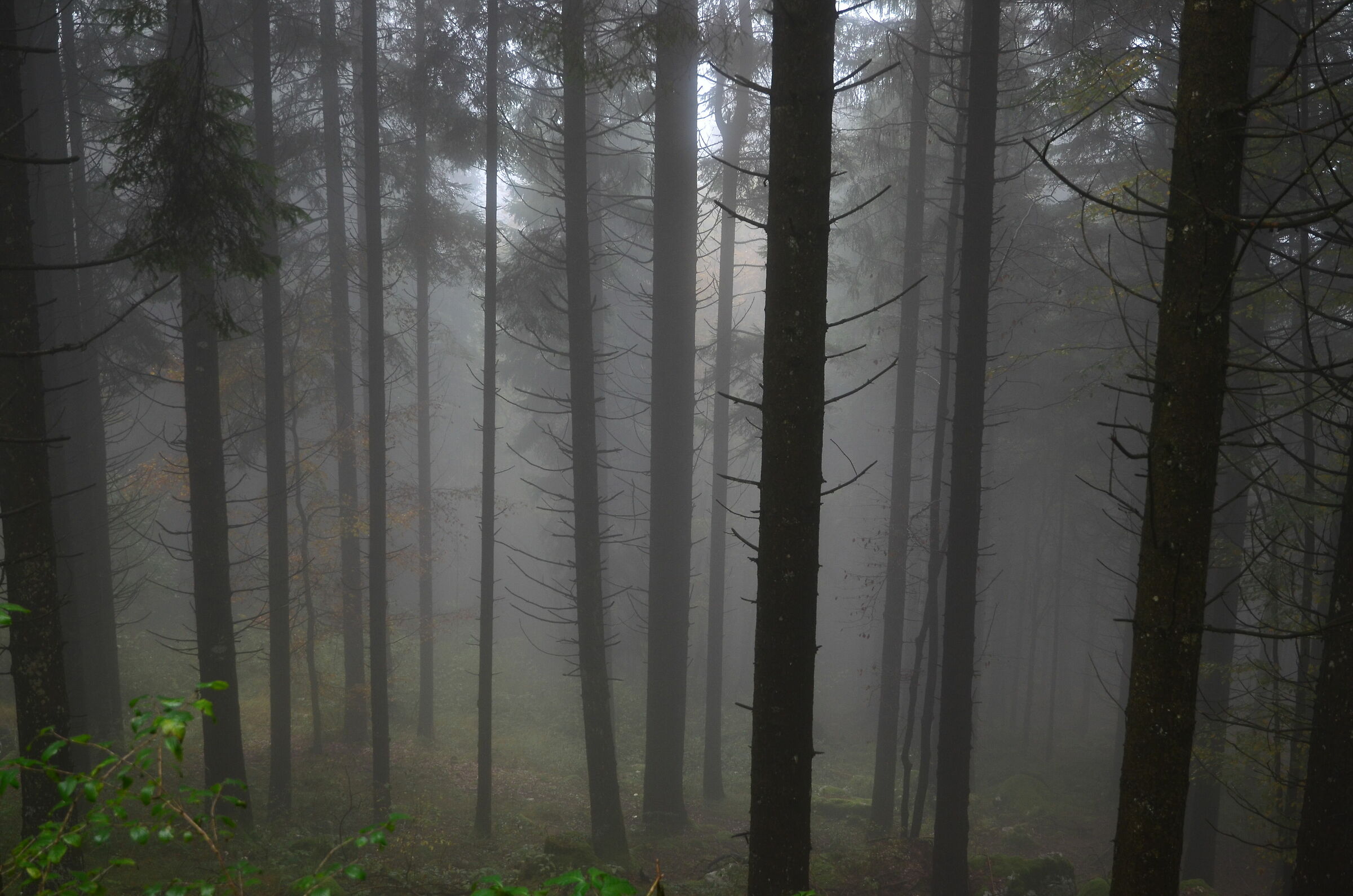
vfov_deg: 31.8
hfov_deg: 46.5
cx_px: 676
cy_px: 448
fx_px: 1575
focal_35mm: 42
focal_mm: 28
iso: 280
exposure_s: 1/160
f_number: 6.3
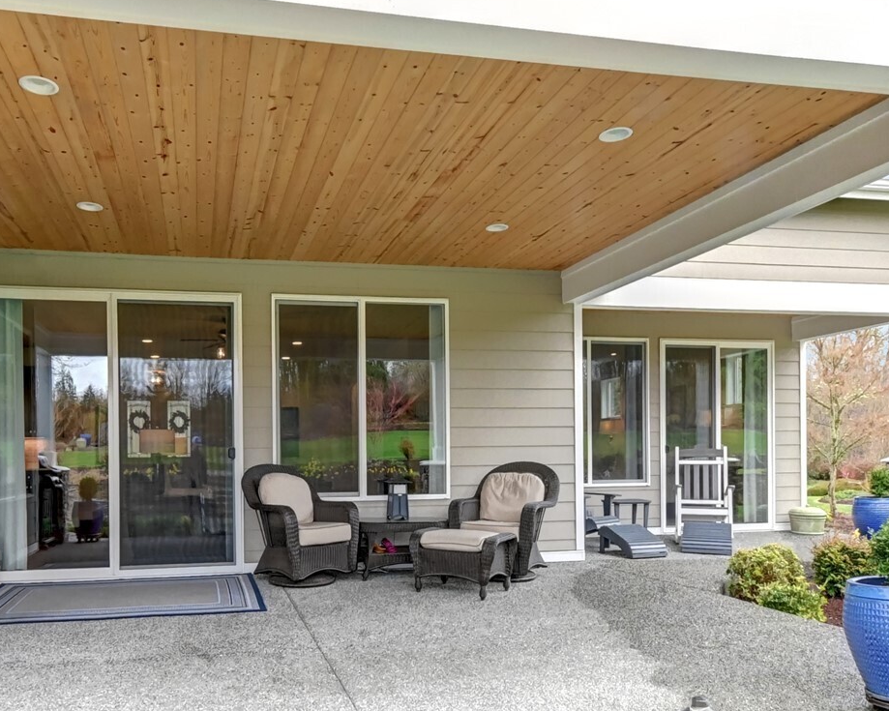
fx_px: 684
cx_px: 352
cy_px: 455
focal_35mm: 26
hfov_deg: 65.4
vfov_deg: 54.1
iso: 3200
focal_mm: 10
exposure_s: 1/30
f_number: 11
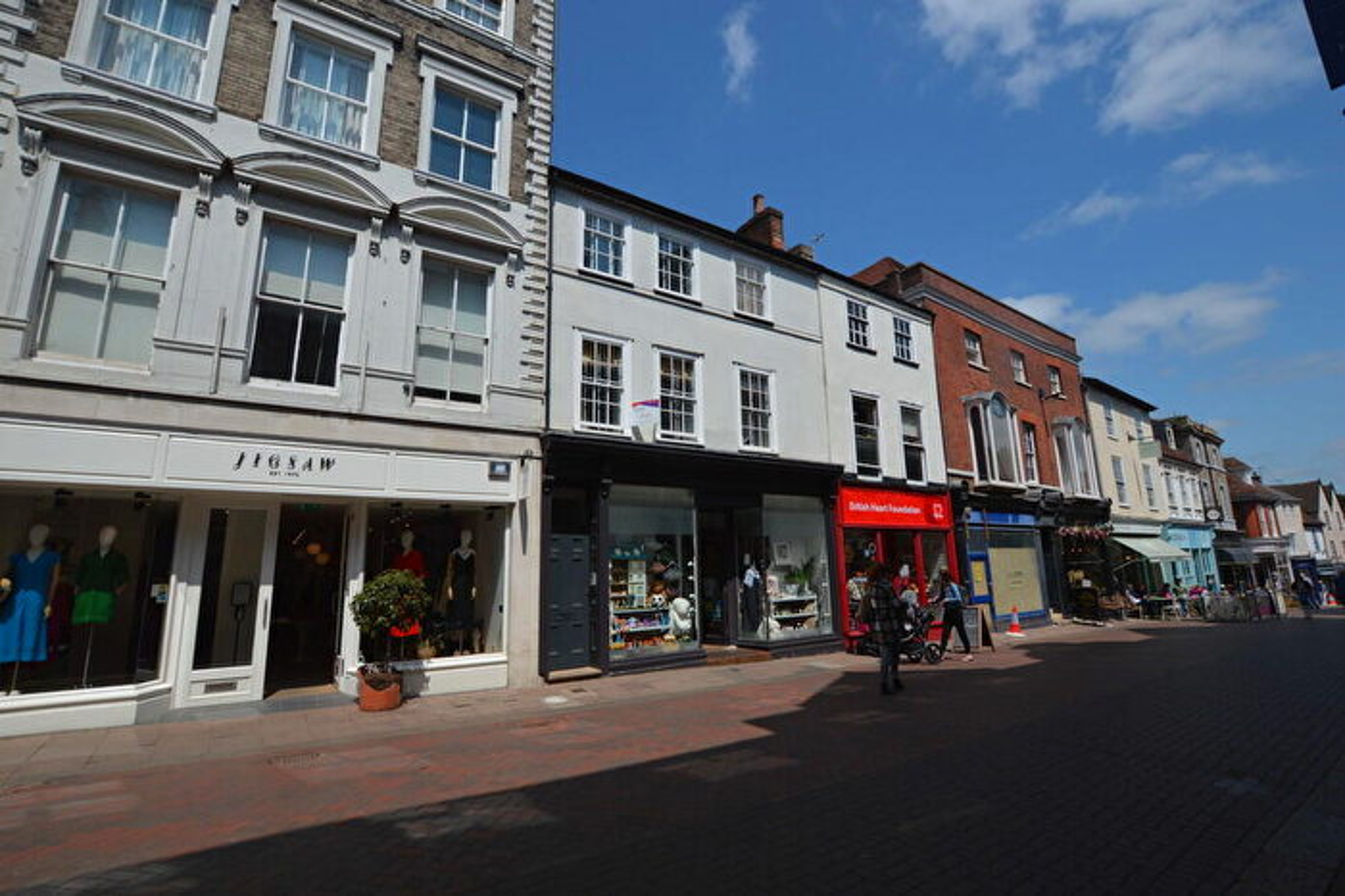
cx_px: 672
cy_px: 448
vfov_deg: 77.3
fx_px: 560
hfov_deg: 100.4
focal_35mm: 15
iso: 100
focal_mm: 10
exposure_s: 1/320
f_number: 9
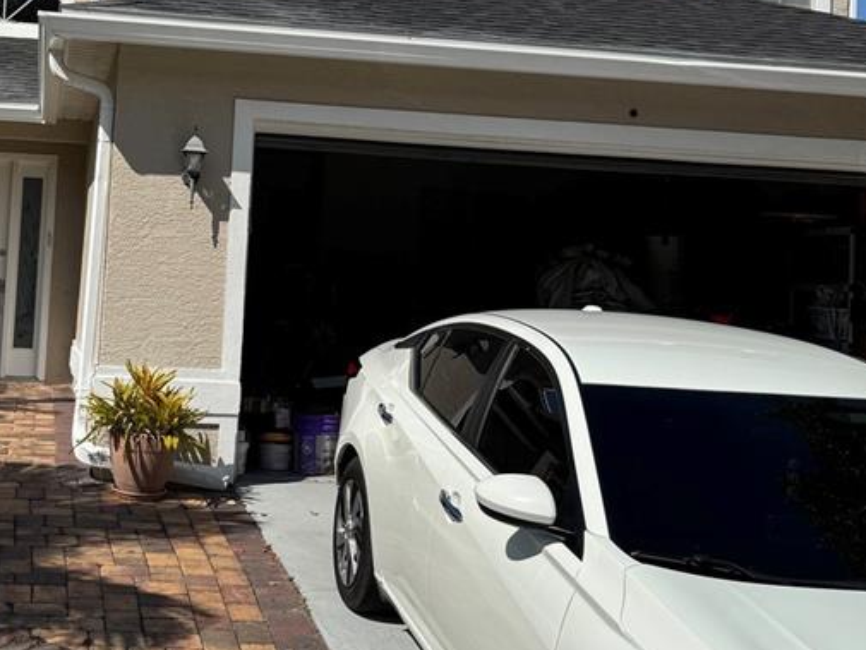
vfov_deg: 25.4
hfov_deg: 33.4
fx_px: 1426
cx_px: 264
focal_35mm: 57
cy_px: 182
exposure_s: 1/7937
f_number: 1.78
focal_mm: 6.76
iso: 80
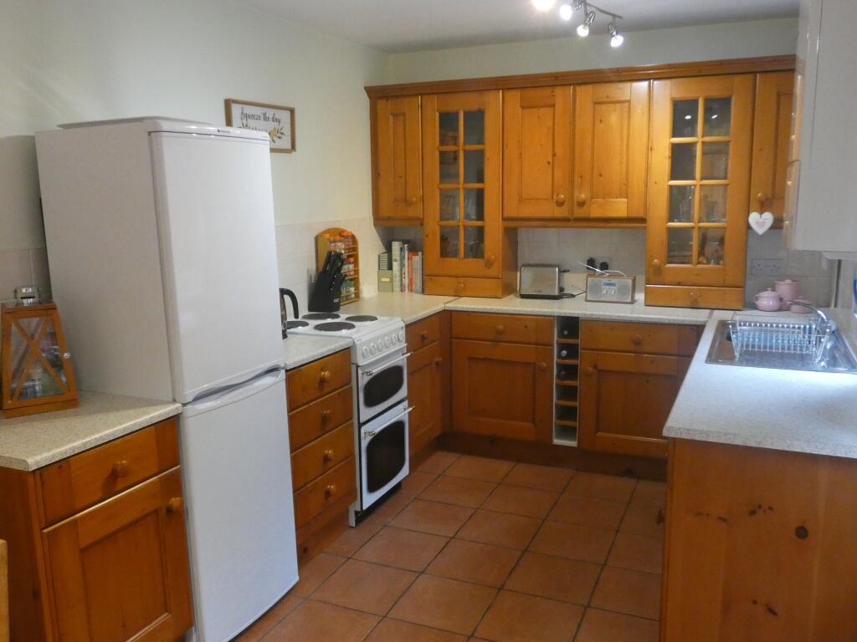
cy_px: 321
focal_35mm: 30
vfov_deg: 46.8
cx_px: 428
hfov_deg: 60.0
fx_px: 743
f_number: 3.3
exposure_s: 1/80
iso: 1000
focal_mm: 5.3
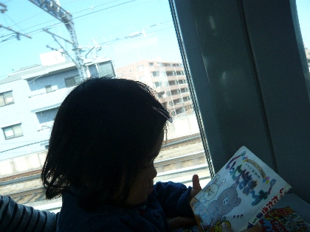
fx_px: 251
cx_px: 155
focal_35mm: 28
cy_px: 116
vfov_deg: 49.7
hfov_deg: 63.4
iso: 100
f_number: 2.8
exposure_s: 1/320
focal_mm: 4.6
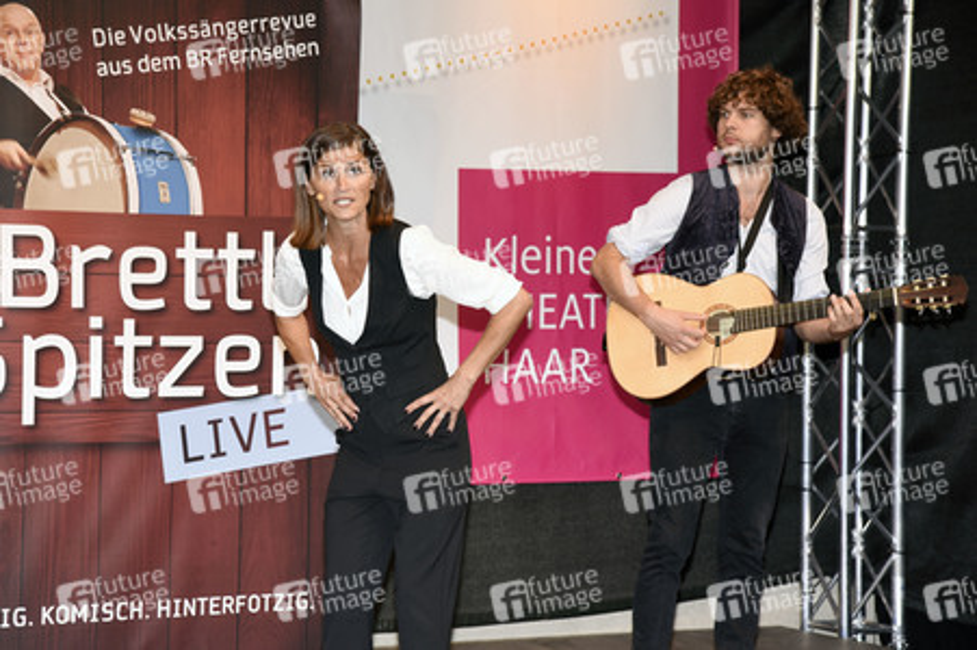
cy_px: 325
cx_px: 488
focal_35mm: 105
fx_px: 2847
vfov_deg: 13.0
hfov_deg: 19.5
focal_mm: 105
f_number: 6.3
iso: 640
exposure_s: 1/125
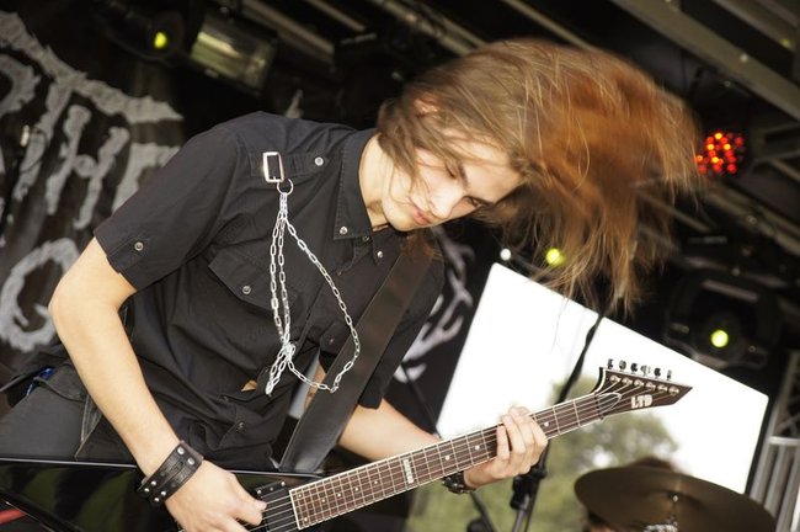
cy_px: 266
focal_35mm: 105
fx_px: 2331
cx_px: 400
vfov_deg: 13.0
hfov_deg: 19.5
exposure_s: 1/125
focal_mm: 70
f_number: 4
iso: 100
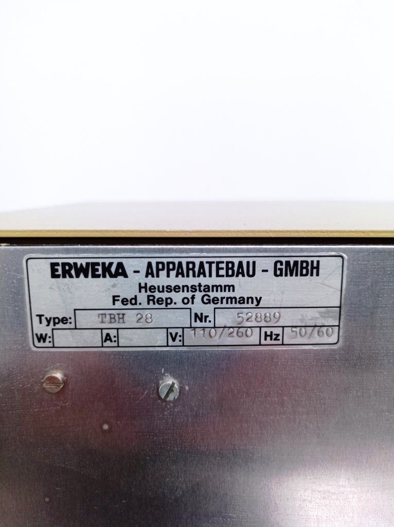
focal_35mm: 28
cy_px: 264
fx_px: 426
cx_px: 197
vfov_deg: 63.5
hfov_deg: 49.7
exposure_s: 1/50
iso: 184
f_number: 1.79
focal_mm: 4.7
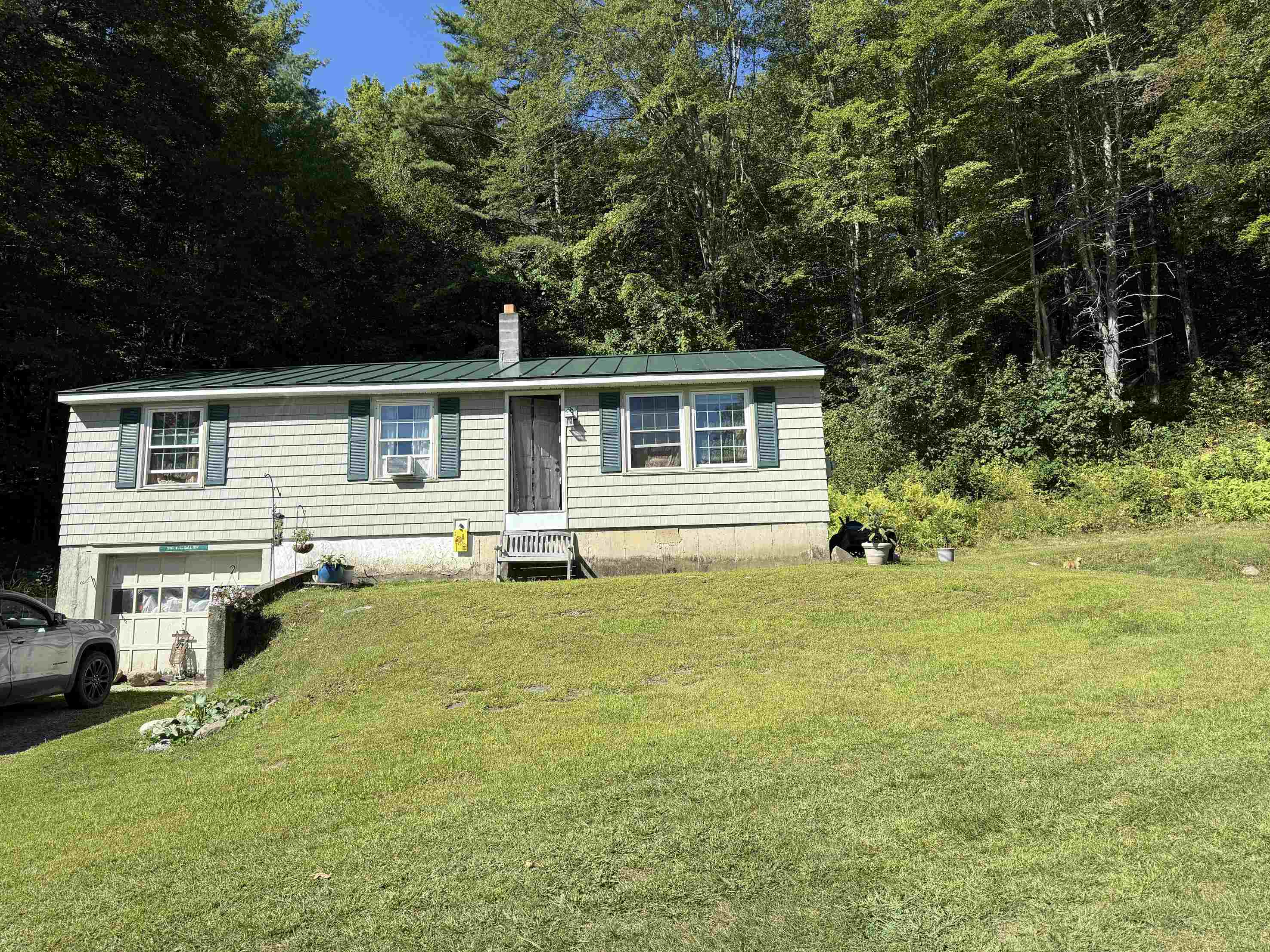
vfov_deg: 54.9
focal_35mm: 25
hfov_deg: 69.4
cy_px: 461
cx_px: 633
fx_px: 917
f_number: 1.78
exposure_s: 1/3584
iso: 80
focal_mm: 6.76
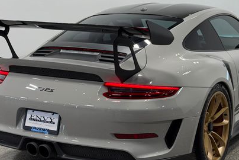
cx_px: 130
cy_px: 82
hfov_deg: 25.6
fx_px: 525
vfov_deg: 17.3
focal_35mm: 79
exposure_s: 1/243
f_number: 1.78
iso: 64
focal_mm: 6.76
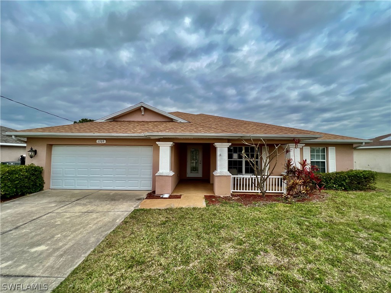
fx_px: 147
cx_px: 196
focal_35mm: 13
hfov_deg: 106.2
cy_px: 146
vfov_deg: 89.9
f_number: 1.8
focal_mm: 1.57
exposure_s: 1/1357
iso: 32
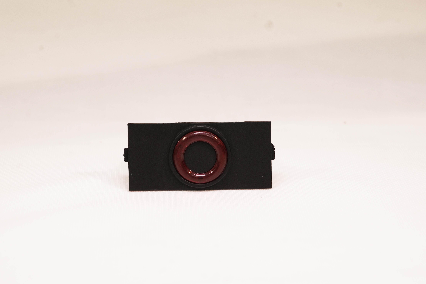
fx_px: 1242
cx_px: 213
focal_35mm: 105
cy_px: 142
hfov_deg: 19.5
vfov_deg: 13.0
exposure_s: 1/200
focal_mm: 70
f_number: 10
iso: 400
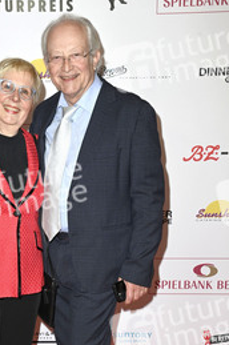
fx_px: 679
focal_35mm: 71
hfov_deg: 19.0
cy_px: 261
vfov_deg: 28.1
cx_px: 57
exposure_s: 1/250
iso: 640
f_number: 7.1
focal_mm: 46
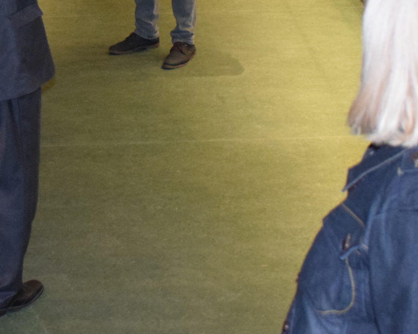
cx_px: 90
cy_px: -40
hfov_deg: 17.0
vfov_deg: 13.5
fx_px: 1385
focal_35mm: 112
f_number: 3.8
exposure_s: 1/60
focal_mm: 26
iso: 3200
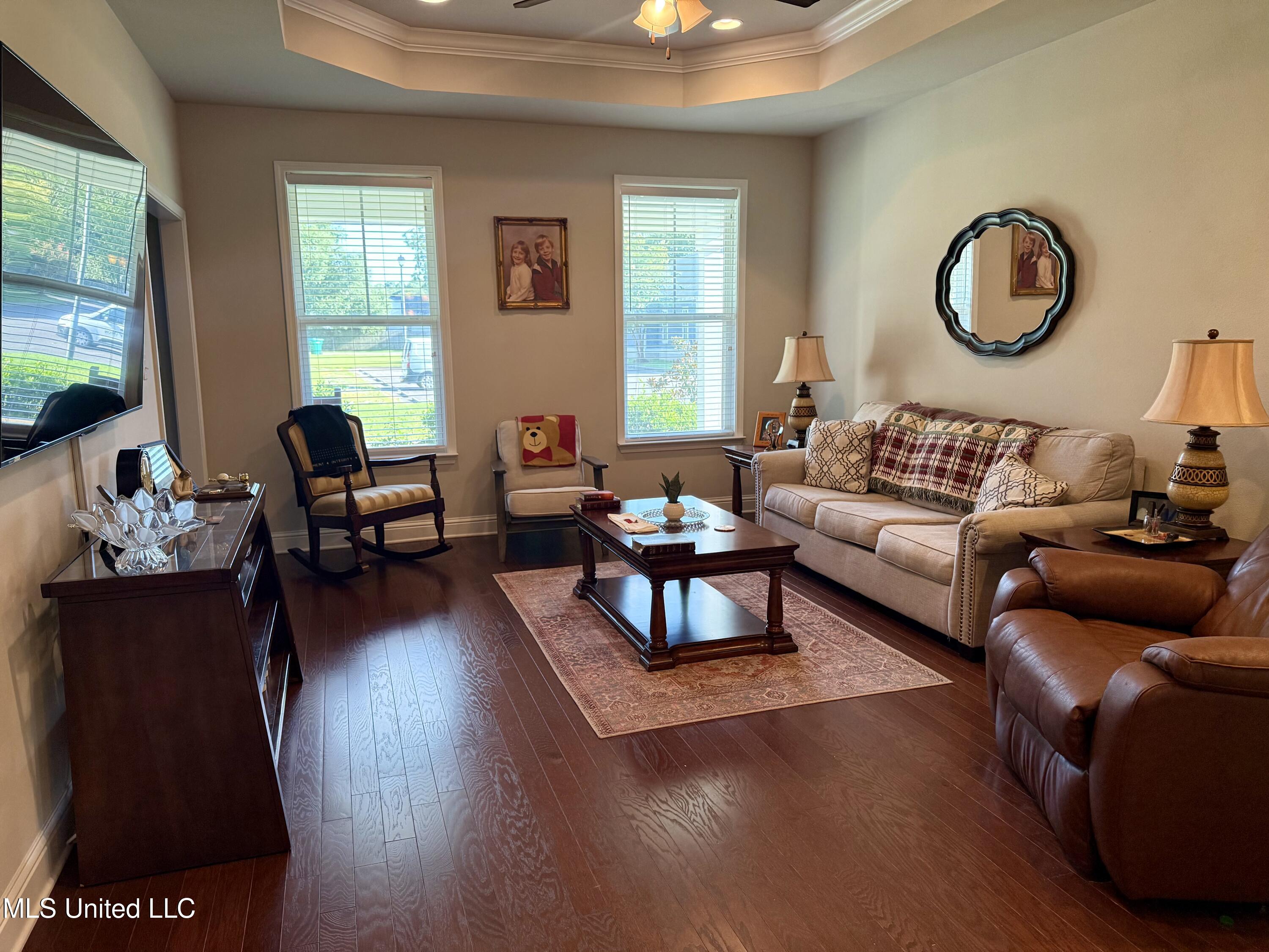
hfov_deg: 71.6
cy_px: 476
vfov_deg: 56.8
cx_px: 634
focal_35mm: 24
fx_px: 880
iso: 320
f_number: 1.78
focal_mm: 6.76
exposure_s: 1/120
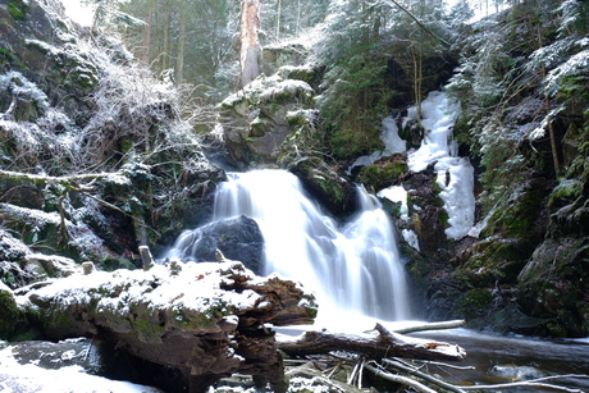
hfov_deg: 54.4
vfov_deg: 37.9
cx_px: 294
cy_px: 196
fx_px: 573
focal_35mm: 35
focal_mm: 23.3
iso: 80
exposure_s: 1
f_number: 18
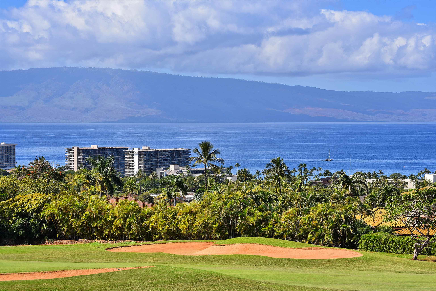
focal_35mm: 100
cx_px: 218
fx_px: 1211
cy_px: 146
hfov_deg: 20.4
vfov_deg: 13.7
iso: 100
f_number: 11
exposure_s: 1/200
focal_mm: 100
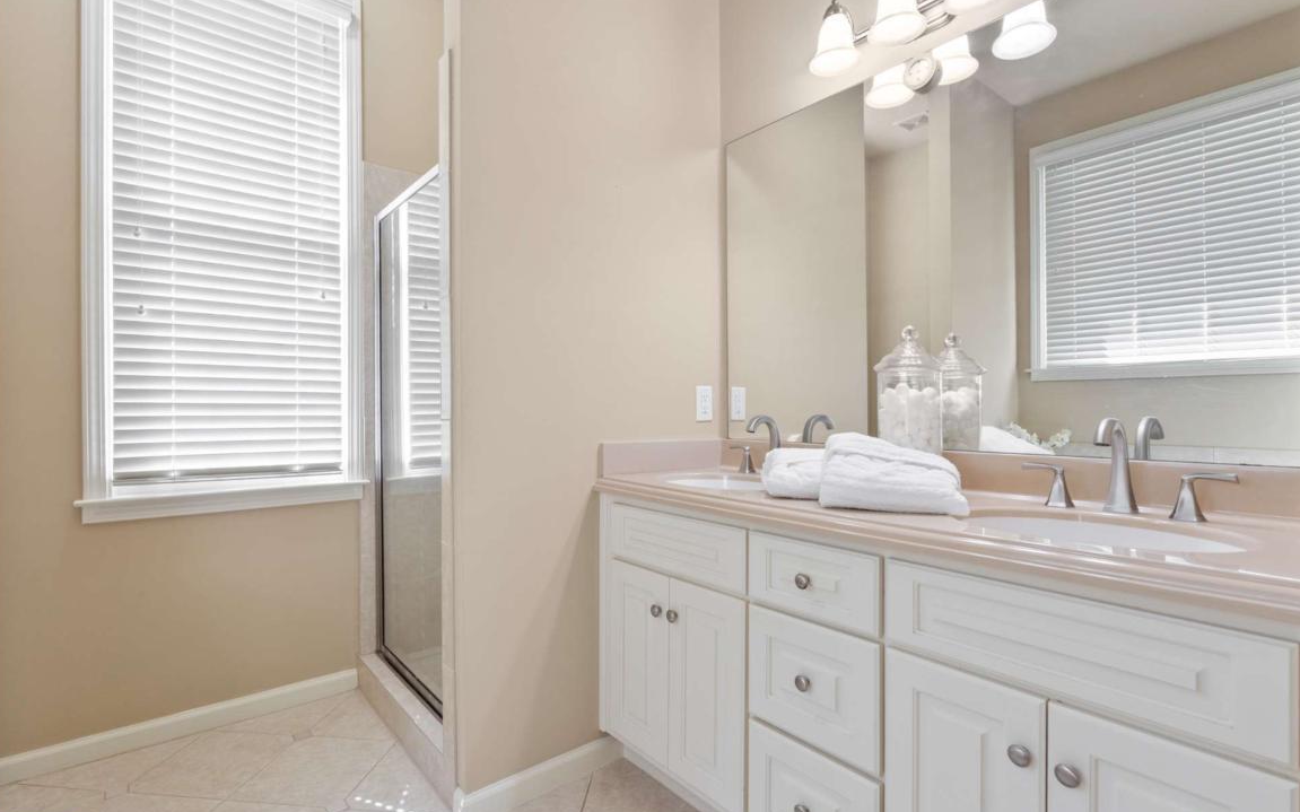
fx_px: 621
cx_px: 632
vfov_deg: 66.4
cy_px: 410
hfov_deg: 92.6
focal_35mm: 18
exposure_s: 1/25
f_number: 6.3
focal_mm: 16.5
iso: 1250
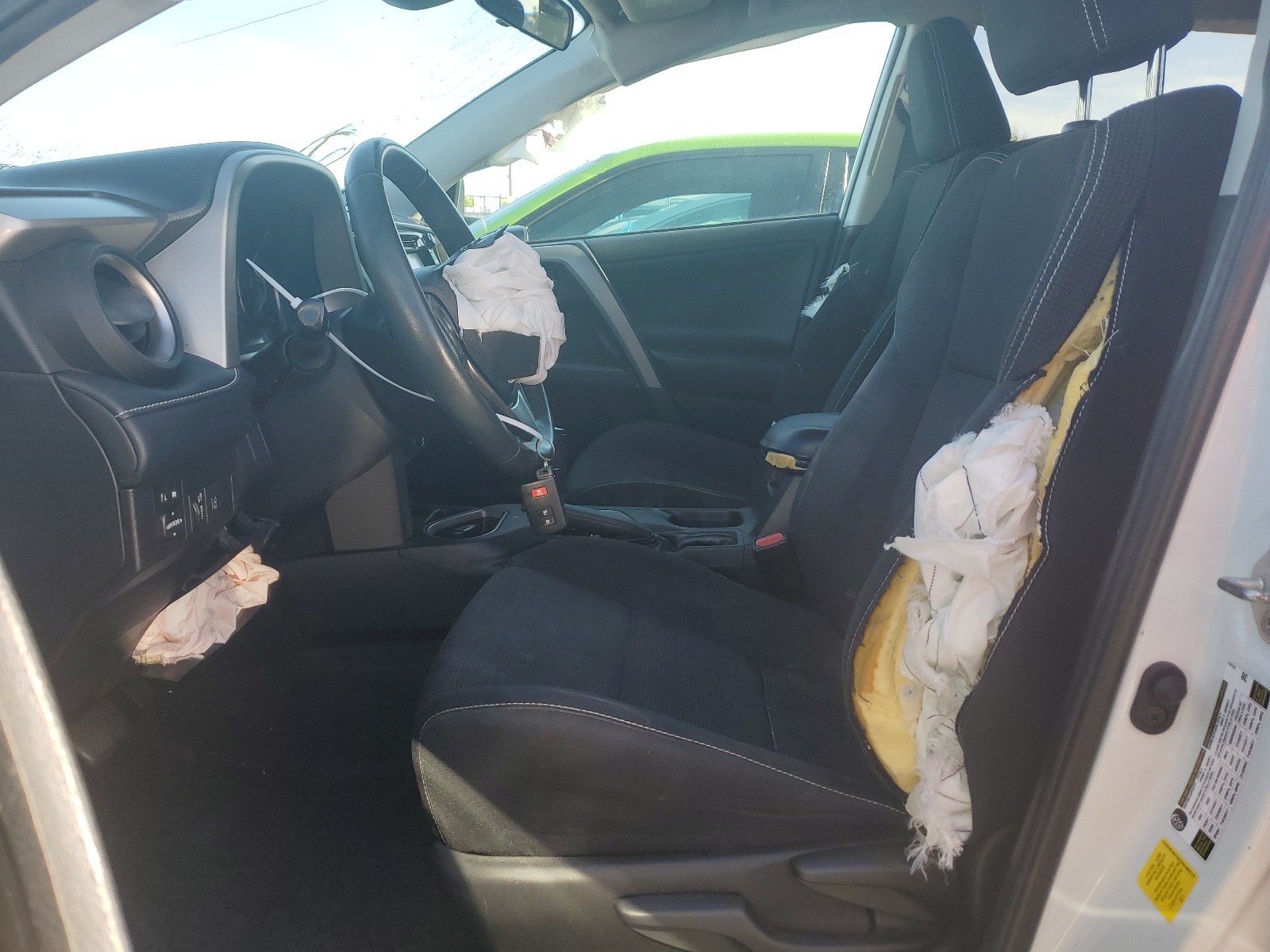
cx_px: 635
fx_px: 954
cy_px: 476
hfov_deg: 67.3
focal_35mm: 26
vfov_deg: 53.1
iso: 50
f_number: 1.5
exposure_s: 1/417
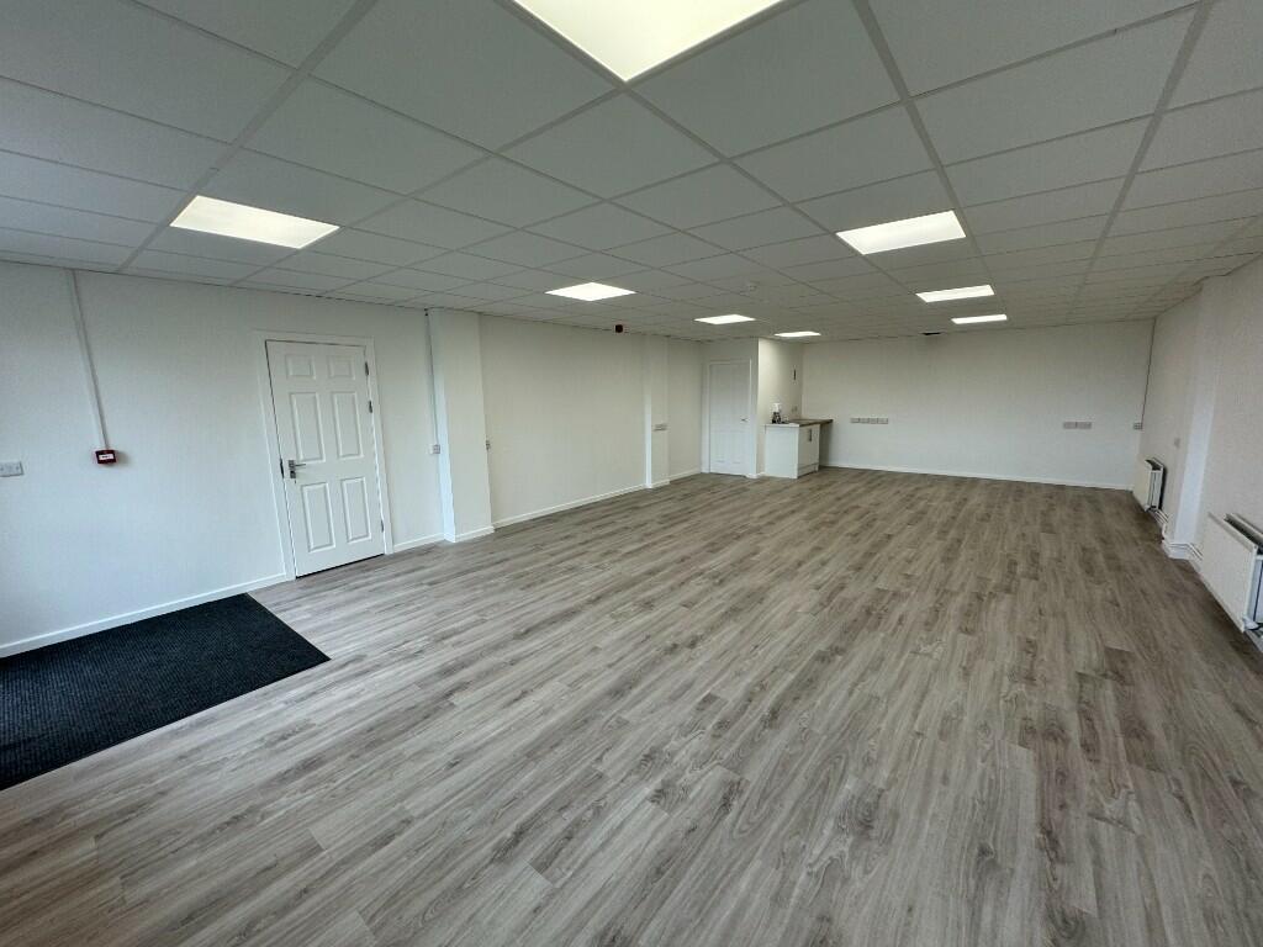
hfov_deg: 102.1
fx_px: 511
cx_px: 632
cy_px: 474
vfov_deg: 85.7
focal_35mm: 14
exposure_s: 1/100
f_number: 2.2
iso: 64
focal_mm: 2.22
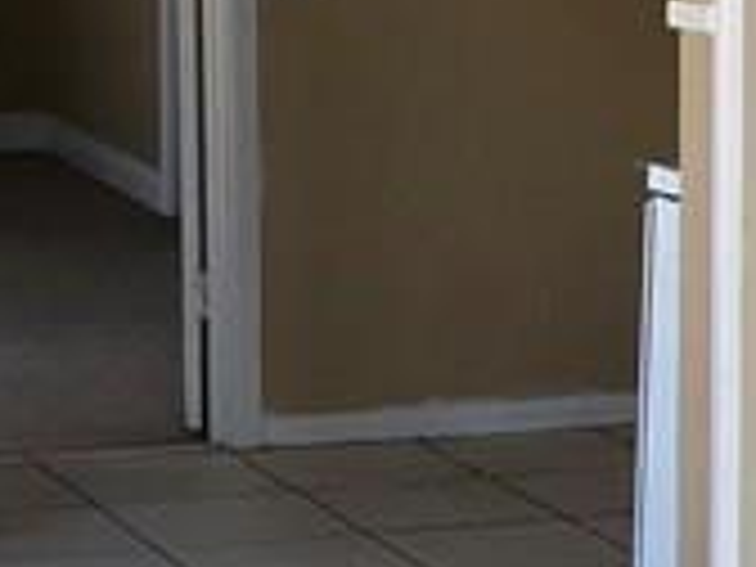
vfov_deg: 8.7
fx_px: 3735
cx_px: 526
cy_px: 396
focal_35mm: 171
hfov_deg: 11.5
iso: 25
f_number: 1.8
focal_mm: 4
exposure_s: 1/40
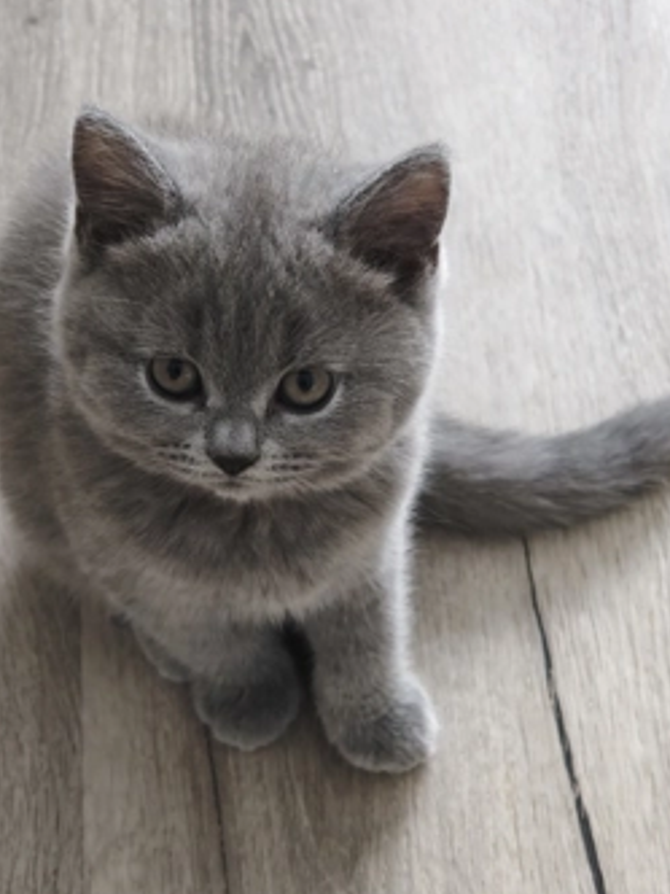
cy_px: 504
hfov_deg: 16.8
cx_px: 312
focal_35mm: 88
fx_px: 2271
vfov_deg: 22.2
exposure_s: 1/25.7
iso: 3200
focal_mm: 9
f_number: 2
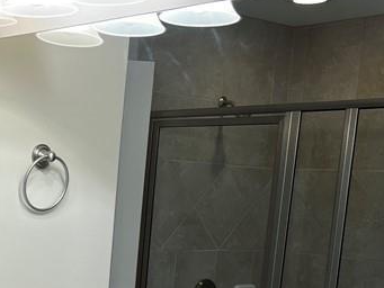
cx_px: -2
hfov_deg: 23.9
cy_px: 335
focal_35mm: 78
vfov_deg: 18.1
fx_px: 866
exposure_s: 1/120
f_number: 1.5
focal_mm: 5.7
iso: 50
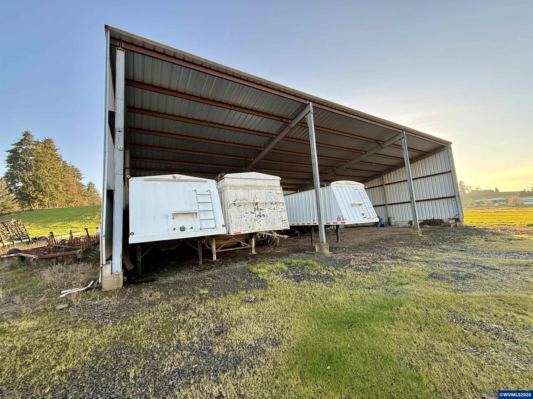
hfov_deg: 102.1
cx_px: 266
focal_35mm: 14
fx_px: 216
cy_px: 200
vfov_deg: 85.7
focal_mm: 2.22
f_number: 2.2
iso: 50
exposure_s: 1/164
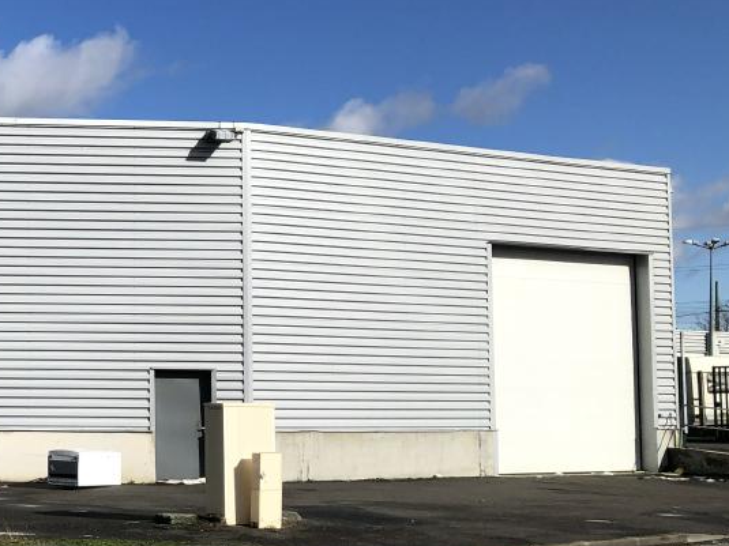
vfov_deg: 21.9
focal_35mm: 67
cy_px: 300
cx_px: -106
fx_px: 1411
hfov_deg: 26.3
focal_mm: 3.99
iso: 20
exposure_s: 1/3205
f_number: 1.8
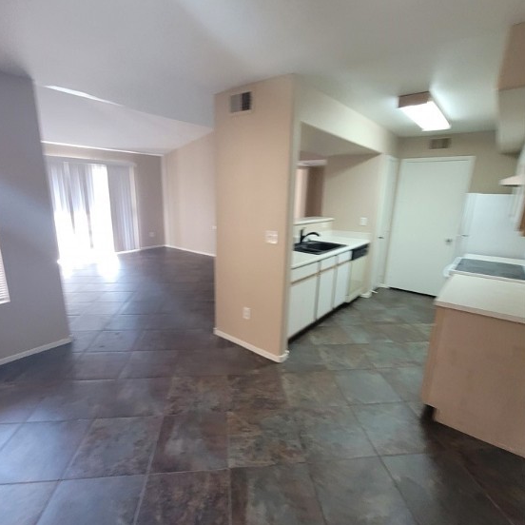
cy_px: 272
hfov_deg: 87.4
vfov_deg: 87.4
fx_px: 275
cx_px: 255
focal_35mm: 16
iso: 320
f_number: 2.2
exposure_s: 1/40
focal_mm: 2.2
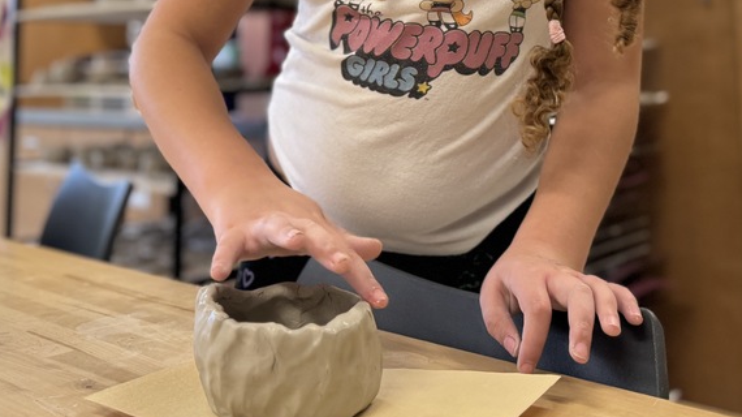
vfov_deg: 23.5
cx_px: 336
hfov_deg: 43.7
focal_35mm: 47
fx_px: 924
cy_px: -64
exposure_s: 1/60
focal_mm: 6.76
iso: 250
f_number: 1.78
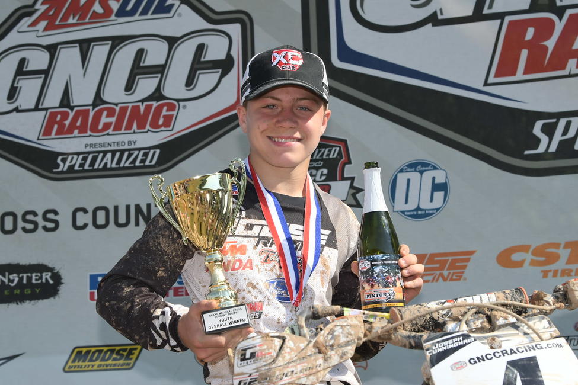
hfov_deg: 19.5
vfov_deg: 13.0
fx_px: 1686
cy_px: 192
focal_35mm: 105
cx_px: 289
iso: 320
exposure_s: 1/1250
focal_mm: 70
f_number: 6.3
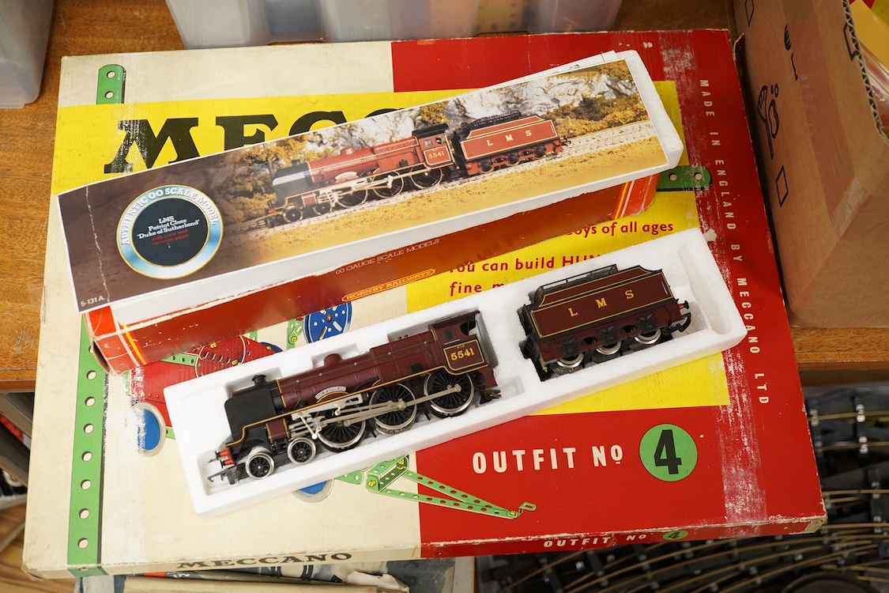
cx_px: 444
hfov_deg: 43.6
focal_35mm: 45
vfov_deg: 29.9
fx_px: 1111
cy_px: 296
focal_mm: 30
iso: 2000
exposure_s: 1/100
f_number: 8
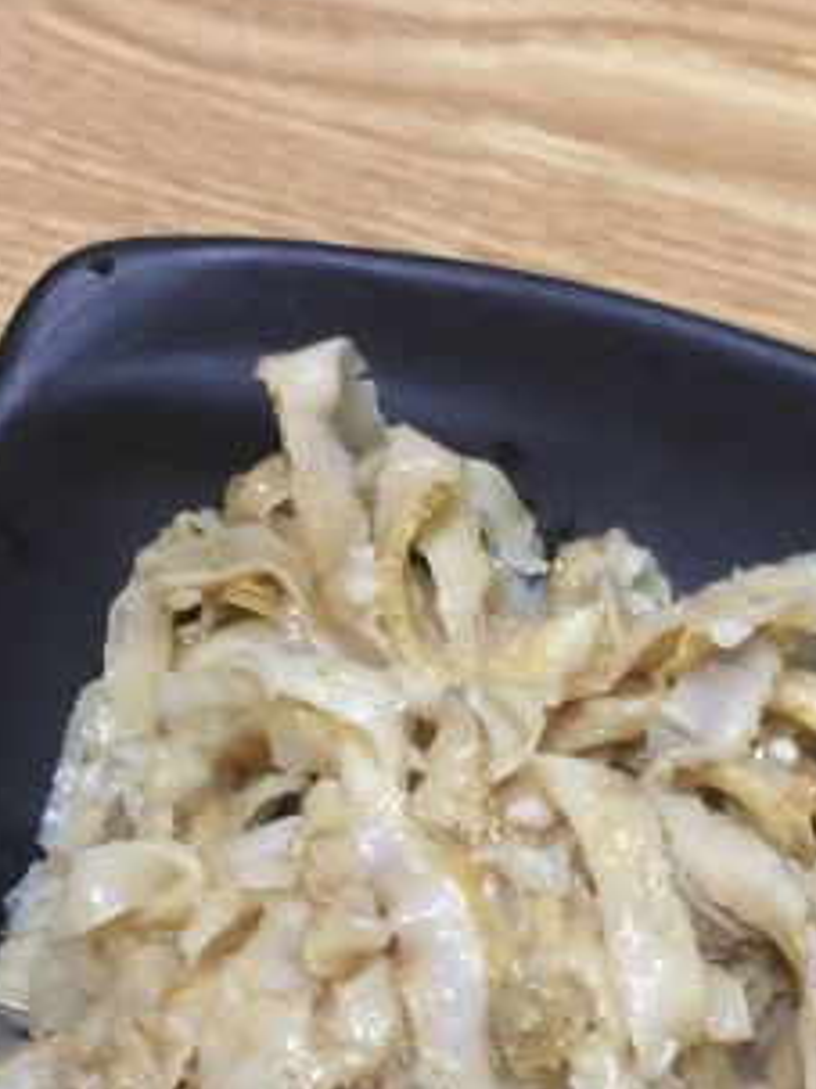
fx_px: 2107
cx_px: 627
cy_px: 924
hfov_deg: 21.7
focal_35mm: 67
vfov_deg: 28.2
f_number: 2.2
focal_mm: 4.15
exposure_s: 1/17
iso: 160
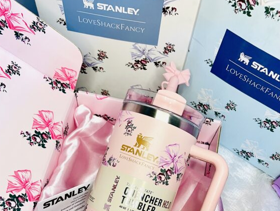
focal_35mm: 37
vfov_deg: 36.2
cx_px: 135
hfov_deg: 50.1
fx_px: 299
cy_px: 192
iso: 100
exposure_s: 1/50
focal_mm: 4.2
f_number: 1.6
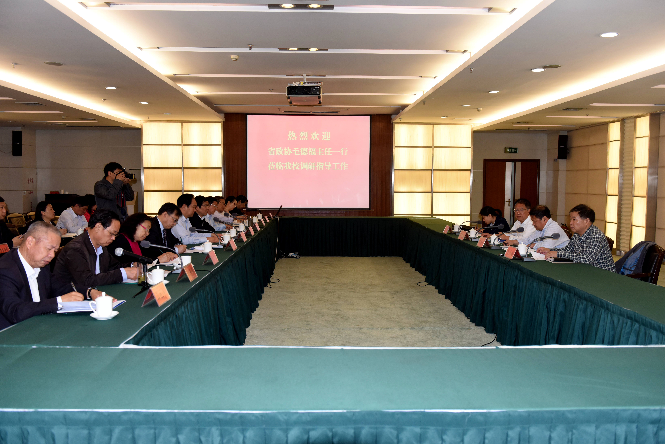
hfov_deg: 58.7
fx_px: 591
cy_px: 222
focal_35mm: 32
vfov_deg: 41.1
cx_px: 332
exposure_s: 1/250
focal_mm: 32
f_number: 4
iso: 1250
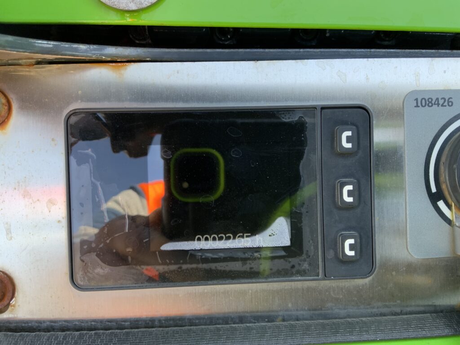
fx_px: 385
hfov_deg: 61.7
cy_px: 172
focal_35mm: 29
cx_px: 230
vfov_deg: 48.2
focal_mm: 3
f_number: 1.8
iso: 32
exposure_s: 1/122
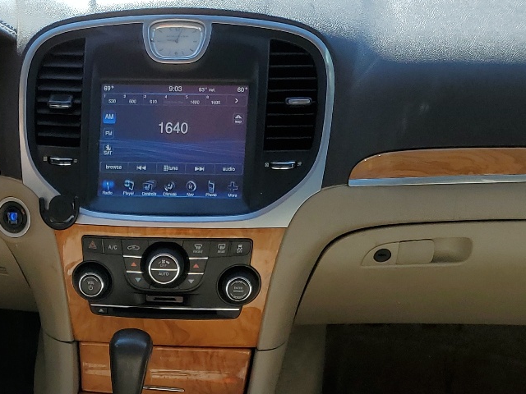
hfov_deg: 28.9
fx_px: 988
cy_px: 453
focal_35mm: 65
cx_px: 81
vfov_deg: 21.2
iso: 50
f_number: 1.5
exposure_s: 1/769
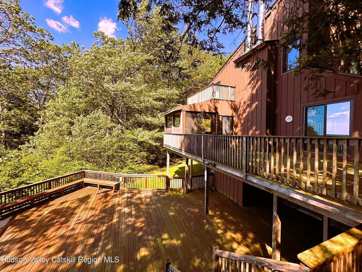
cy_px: 136
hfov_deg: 102.1
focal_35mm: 14
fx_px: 146
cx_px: 181
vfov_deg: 85.7
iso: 40
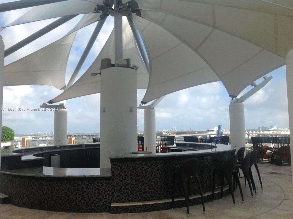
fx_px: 296
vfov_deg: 40.6
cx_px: 146
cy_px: 110
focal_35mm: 35
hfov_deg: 52.7
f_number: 2.4
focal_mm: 4.28
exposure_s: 1/1890
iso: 50
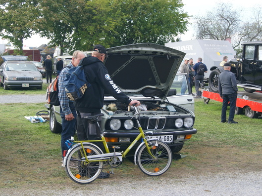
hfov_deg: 38.9
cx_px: 137
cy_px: 98
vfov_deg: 29.7
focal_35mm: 49
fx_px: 371
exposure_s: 1/60
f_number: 7.1
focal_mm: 30
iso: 100
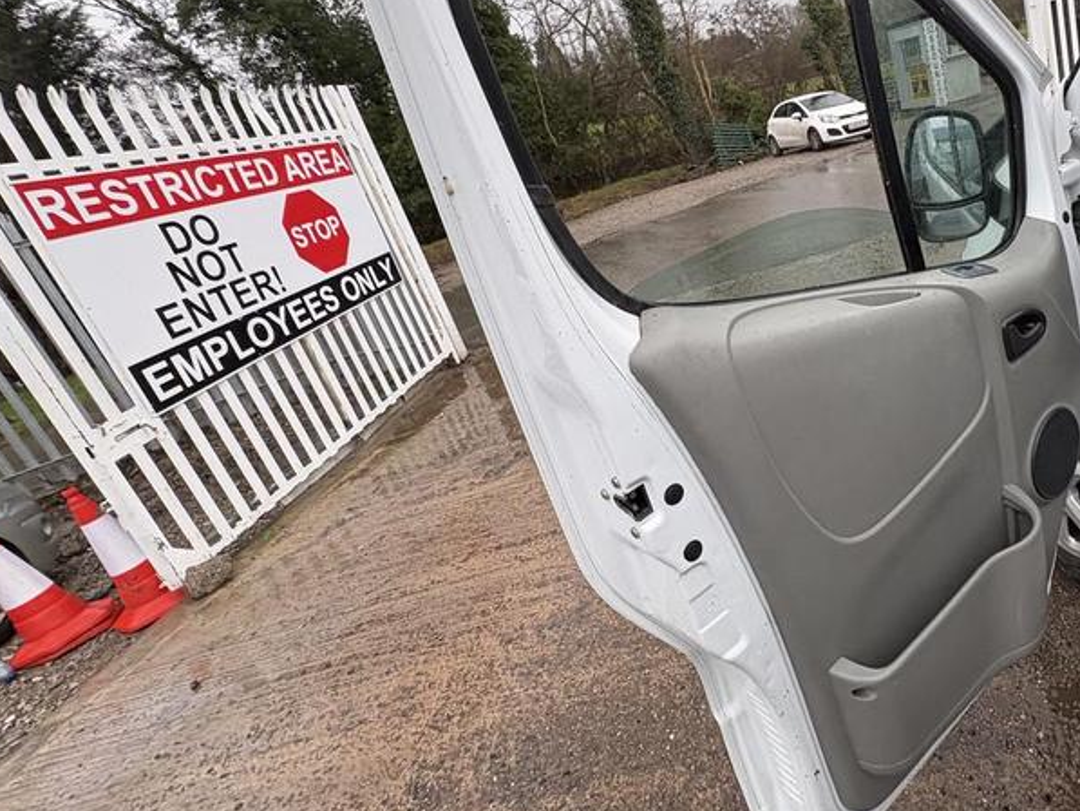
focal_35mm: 21
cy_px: 310
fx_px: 655
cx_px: 791
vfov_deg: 62.7
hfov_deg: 74.2
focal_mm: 2.22
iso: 80
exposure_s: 1/99
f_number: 2.2
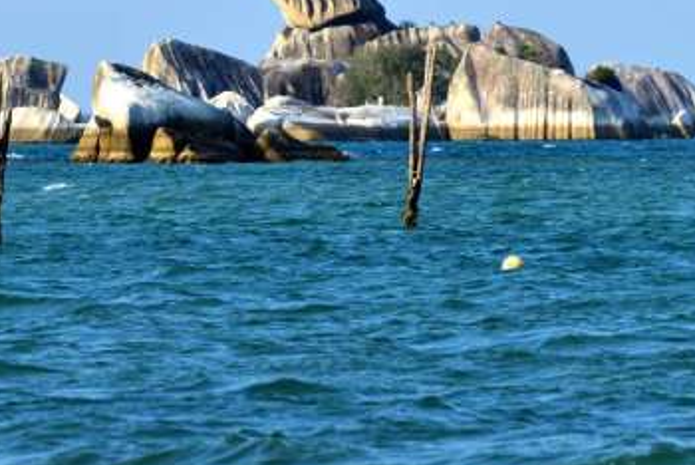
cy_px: 2
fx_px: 8830
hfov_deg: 4.5
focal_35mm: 457
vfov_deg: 3.0
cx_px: 397
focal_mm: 200
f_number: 7.1
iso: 100
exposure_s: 1/200
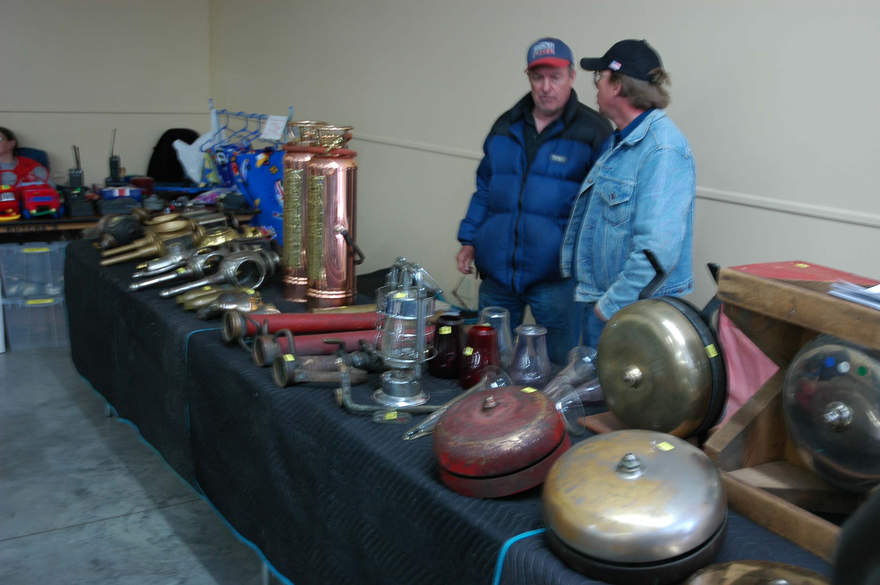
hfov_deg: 48.0
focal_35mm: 40
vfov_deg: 33.0
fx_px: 989
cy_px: 292
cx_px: 440
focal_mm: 27
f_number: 3.8
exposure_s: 1/6
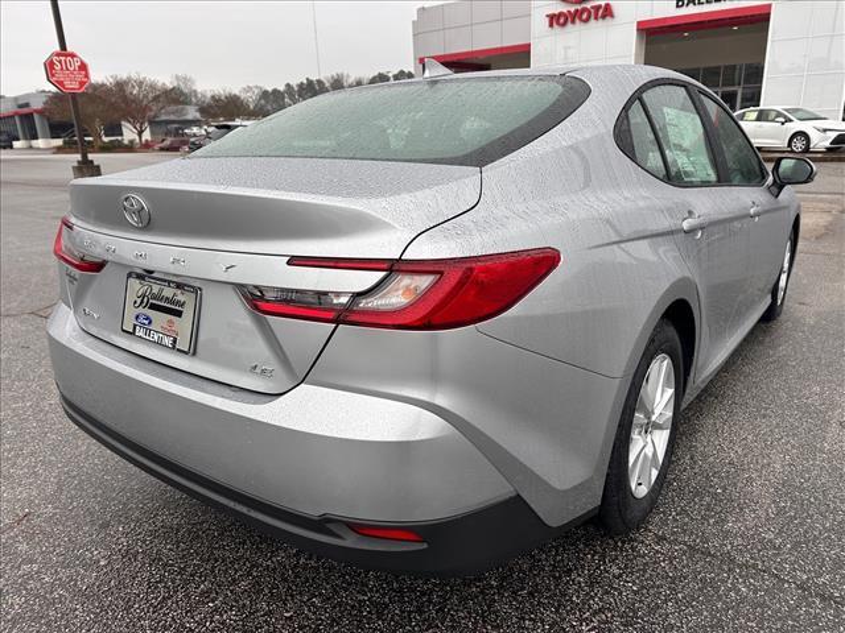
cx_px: 422
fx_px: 586
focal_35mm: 24
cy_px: 316
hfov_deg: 71.6
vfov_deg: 56.8
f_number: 1.78
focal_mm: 6.86
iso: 80
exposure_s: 1/604
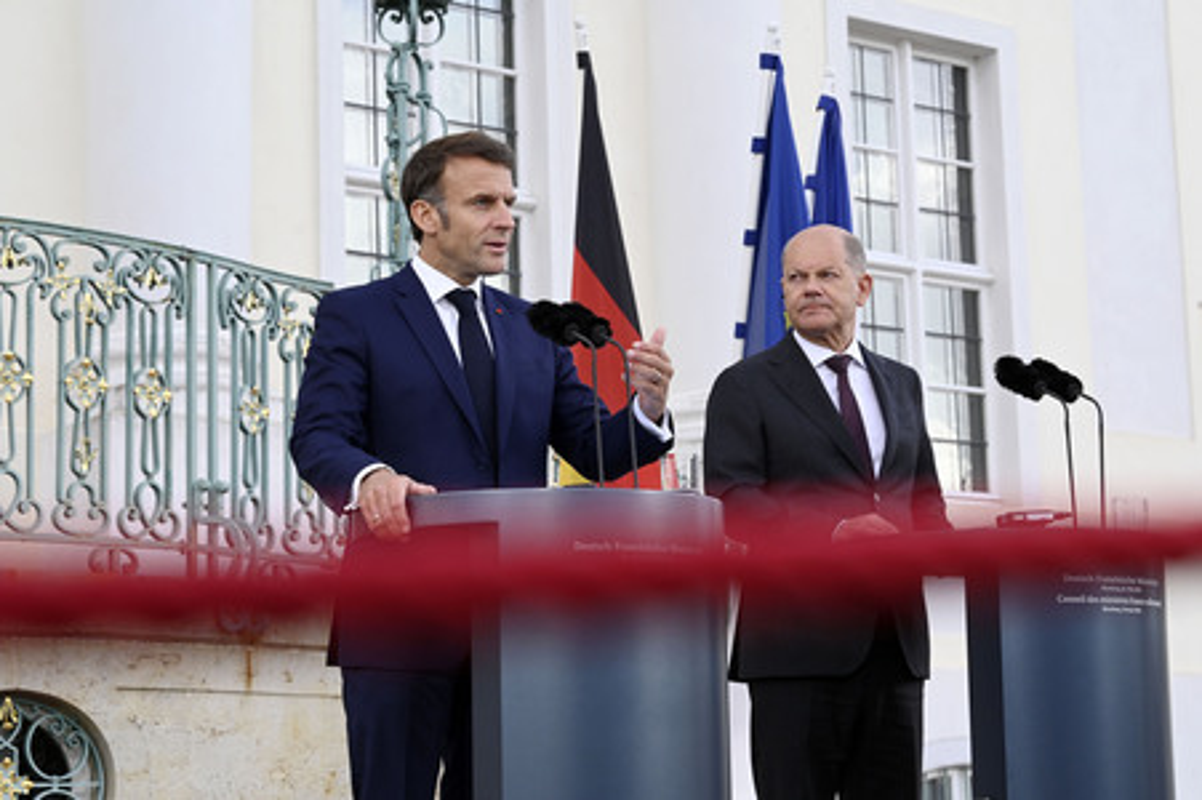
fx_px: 2736
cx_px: 601
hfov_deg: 24.8
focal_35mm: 82
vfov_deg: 16.6
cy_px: 400
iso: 1000
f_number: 9
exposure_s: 1/500
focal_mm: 82
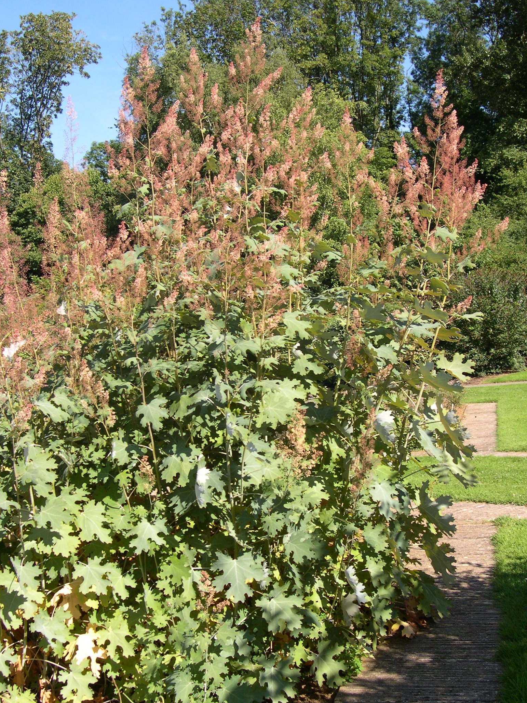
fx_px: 853
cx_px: 278
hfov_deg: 34.3
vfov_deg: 44.8
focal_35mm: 42
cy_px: 376
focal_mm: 8
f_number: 7.6
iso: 100
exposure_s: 1/96
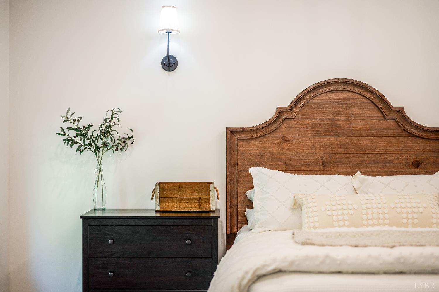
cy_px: 146
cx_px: 220
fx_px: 609
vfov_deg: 26.9
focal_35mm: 50
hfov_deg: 39.6
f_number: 2.2
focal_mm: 50
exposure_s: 1/400
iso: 800
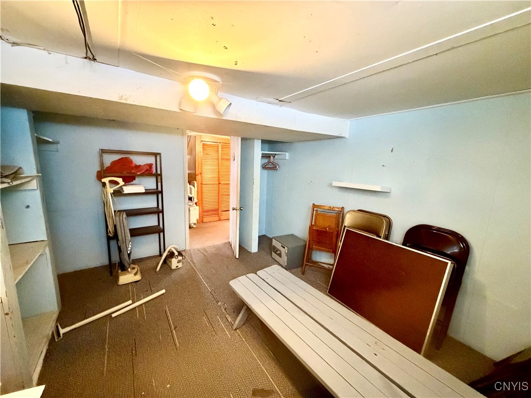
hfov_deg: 102.1
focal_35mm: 14
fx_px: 215
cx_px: 266
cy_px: 199
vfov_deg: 85.7
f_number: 2.2
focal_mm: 2.22
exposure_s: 1/60
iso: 1250
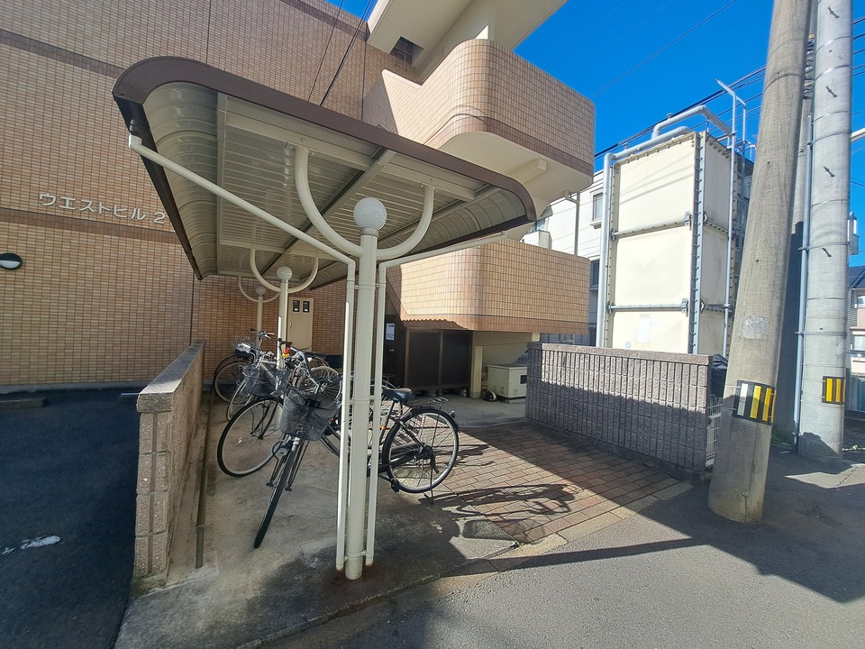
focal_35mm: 13
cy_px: 324
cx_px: 432
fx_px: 325
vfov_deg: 89.9
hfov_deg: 106.2
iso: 50
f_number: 2.2
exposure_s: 1/1047
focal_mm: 1.74
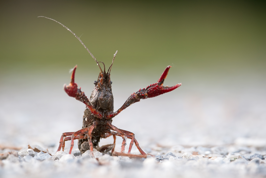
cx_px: 133
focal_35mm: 500
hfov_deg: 4.1
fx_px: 3695
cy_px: 89
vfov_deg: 2.8
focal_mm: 500
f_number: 8
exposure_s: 1/250
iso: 1000
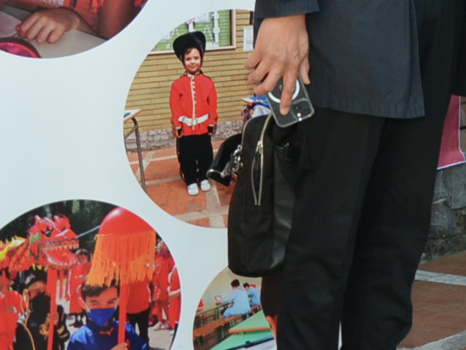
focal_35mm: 161
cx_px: 915
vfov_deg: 9.1
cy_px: -55
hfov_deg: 11.2
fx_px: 2170
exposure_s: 1/250
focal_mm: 25
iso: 720
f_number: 5.6
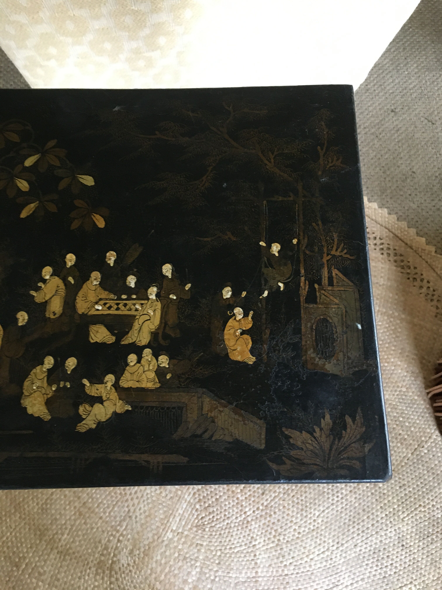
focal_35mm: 29
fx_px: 494
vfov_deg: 61.7
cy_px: 295
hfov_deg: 48.2
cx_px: 221
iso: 200
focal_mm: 4.15
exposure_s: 1/17
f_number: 2.2
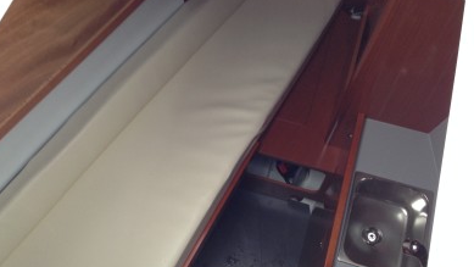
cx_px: 234
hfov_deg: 54.0
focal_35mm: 37
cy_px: 168
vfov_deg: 31.9
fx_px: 465
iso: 100
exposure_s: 1/20
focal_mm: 4.12
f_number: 2.4
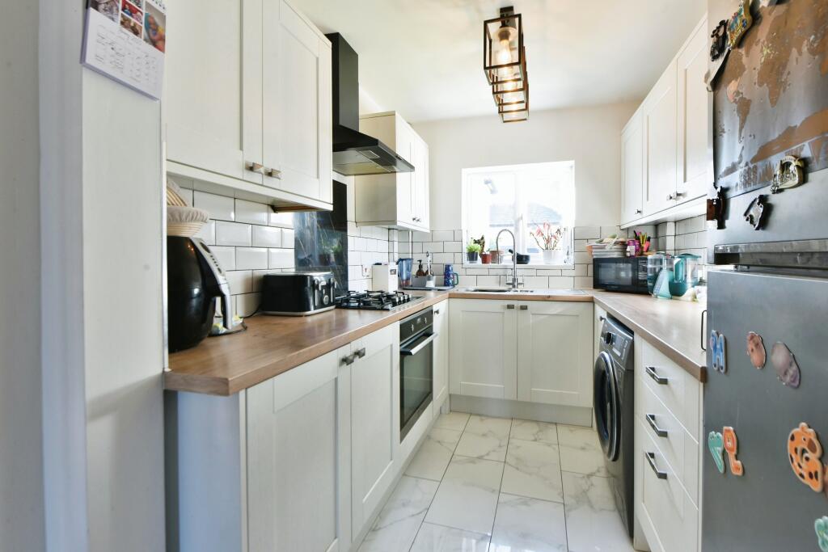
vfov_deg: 70.5
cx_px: 414
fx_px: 391
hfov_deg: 93.3
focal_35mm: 17
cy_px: 276
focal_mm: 17
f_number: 10
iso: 800
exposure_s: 1/13
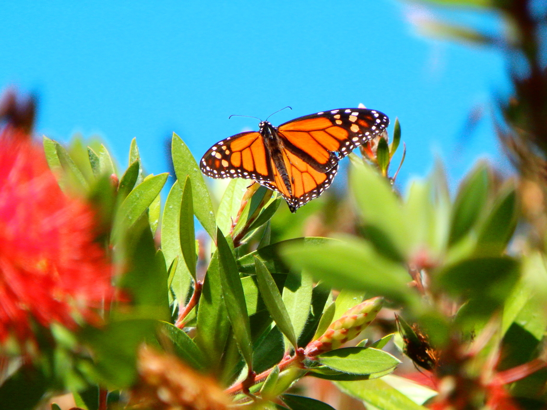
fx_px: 14159
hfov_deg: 2.2
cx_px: 274
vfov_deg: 1.7
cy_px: 205
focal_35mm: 896
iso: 400
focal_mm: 160
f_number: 5.7
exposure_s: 1/1000
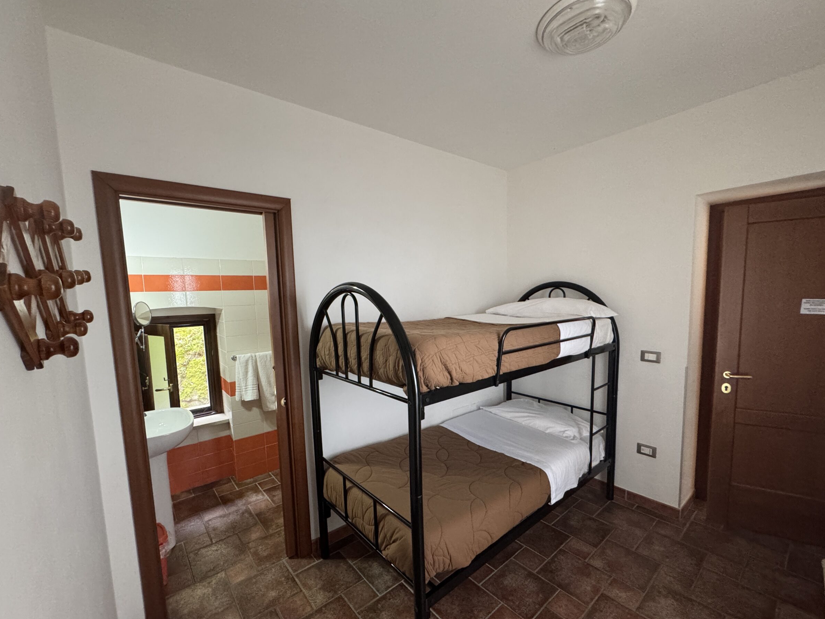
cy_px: 329
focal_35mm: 15
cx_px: 407
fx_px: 358
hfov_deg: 98.2
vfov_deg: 81.7
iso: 640
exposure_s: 1/60
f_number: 2.2
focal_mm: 2.22
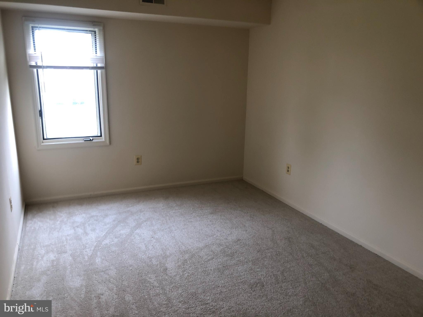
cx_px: 212
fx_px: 342
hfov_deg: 63.4
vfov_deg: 49.7
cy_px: 158
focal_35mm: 28
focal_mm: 4
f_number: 1.8
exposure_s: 1/24
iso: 32
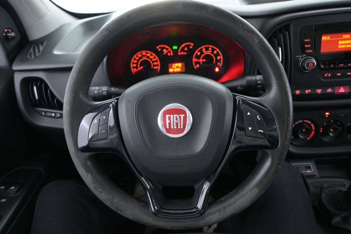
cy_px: 117
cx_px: 176
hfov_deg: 73.7
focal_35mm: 24
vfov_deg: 53.1
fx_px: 234
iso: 2500
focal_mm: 16
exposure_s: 1/30
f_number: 3.5
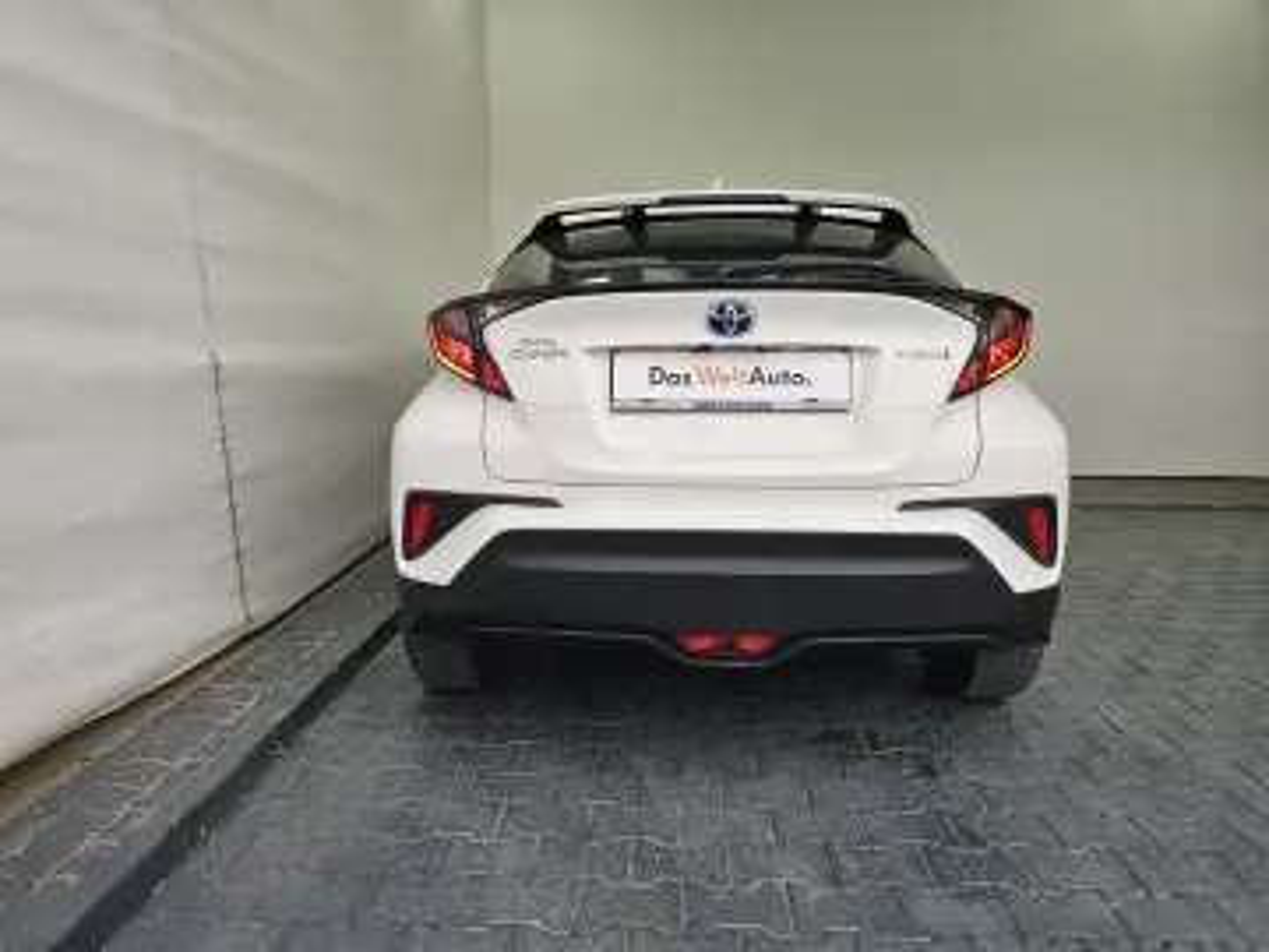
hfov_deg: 73.9
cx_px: 634
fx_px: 843
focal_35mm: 23
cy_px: 476
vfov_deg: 58.9
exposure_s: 1/190
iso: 25
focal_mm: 6.3
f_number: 1.7
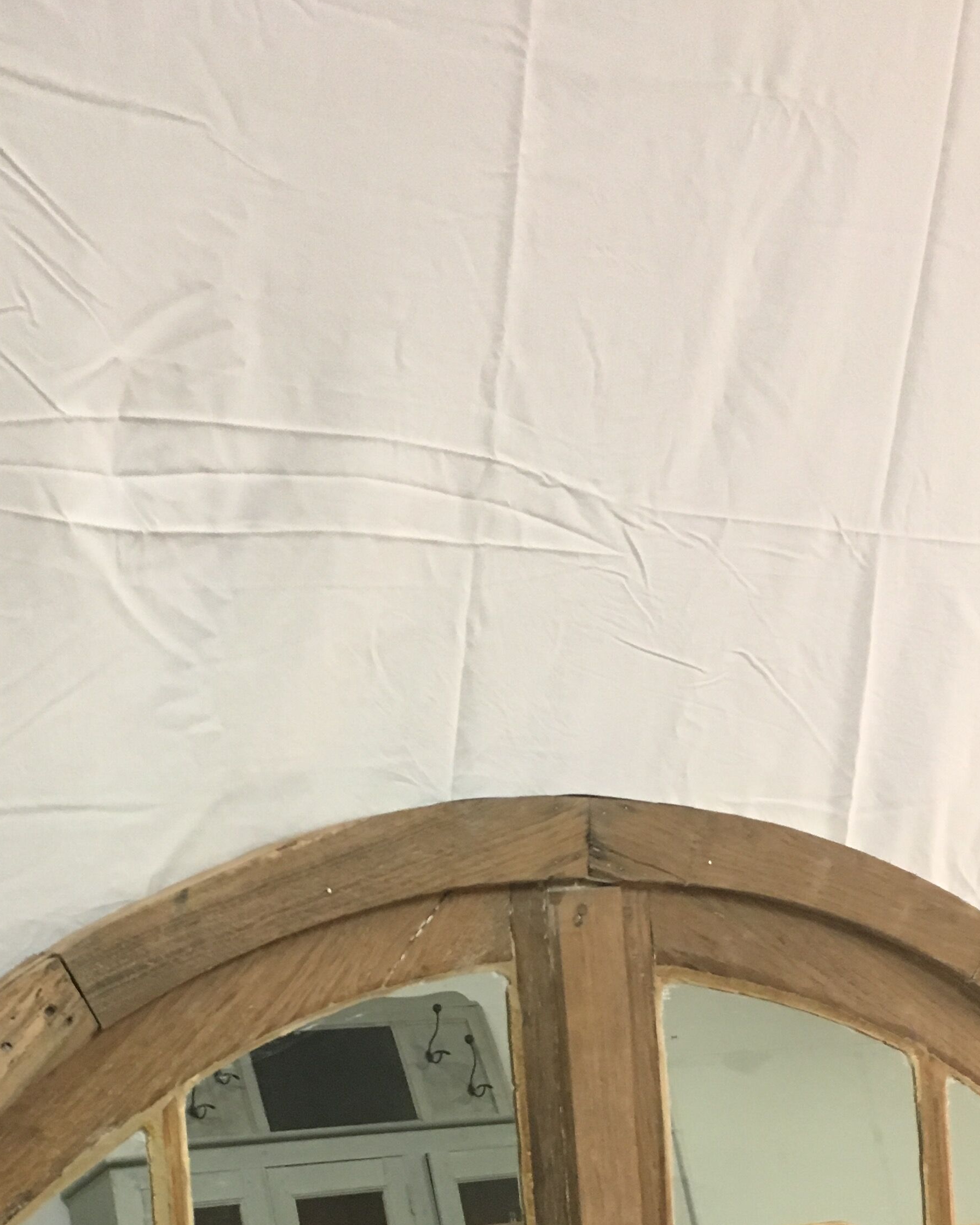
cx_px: 401
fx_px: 1849
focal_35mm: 51
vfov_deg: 34.8
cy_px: 1074
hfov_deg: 29.6
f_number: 2.2
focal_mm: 4.15
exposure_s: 1/33
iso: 200
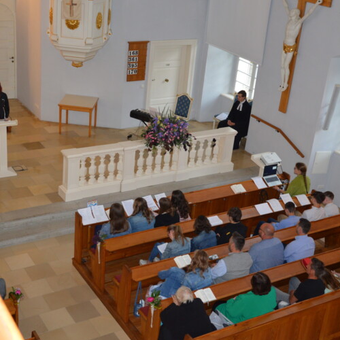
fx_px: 589
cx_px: 163
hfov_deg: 32.2
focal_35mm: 53
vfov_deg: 32.2
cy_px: 175
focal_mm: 26
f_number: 4
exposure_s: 1/60
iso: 560
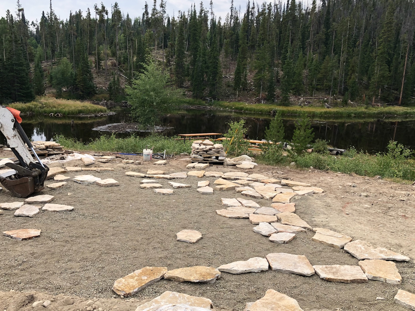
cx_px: 181
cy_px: 168
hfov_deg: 56.6
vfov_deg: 44.1
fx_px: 384
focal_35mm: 32
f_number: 1.8
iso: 20
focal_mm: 3.99
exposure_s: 1/1372
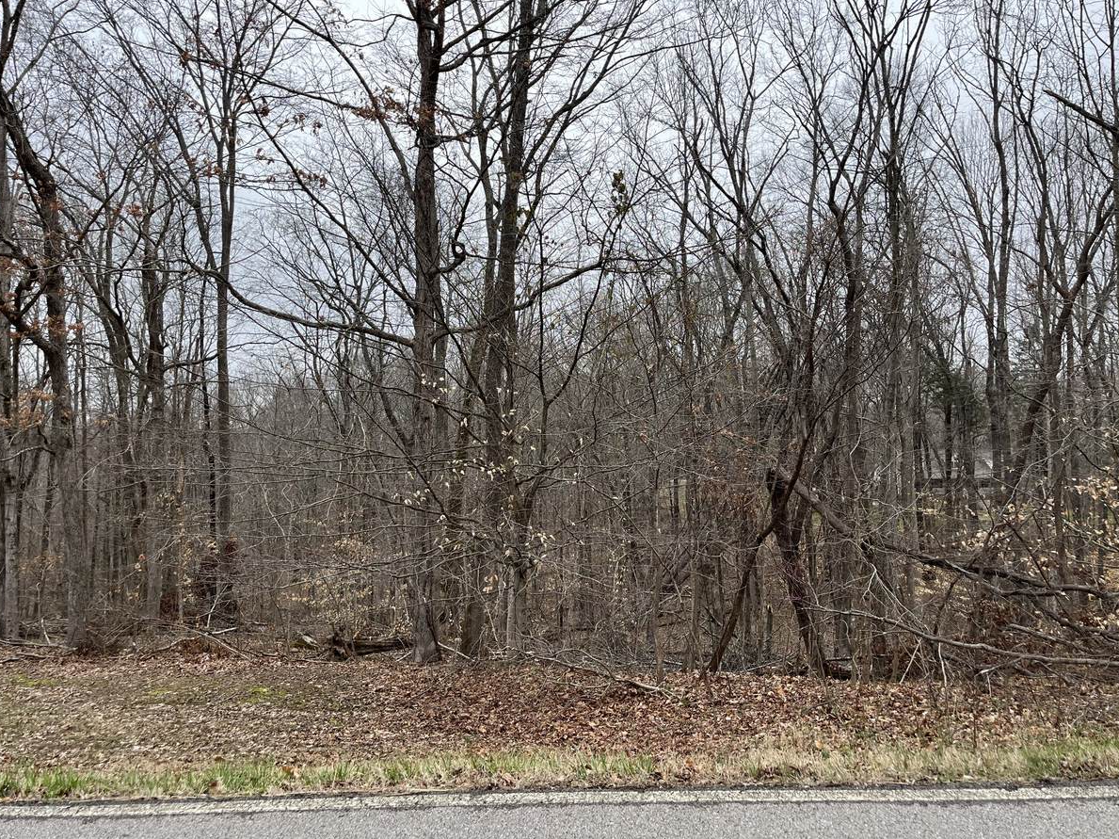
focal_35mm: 28
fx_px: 905
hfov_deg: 63.4
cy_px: 405
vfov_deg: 49.7
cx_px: 531
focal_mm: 5.1
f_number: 1.6
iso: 50
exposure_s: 1/1018
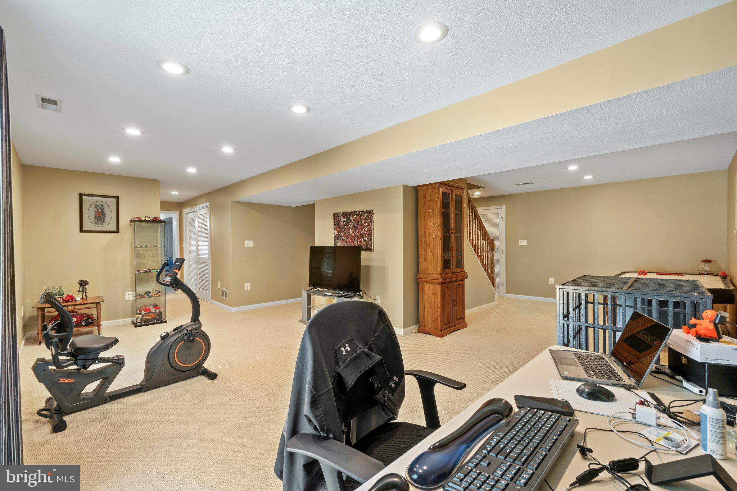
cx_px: 368
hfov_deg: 100.4
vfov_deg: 77.3
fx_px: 307
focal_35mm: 15
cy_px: 246
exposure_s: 1.6
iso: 100
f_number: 8
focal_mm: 10
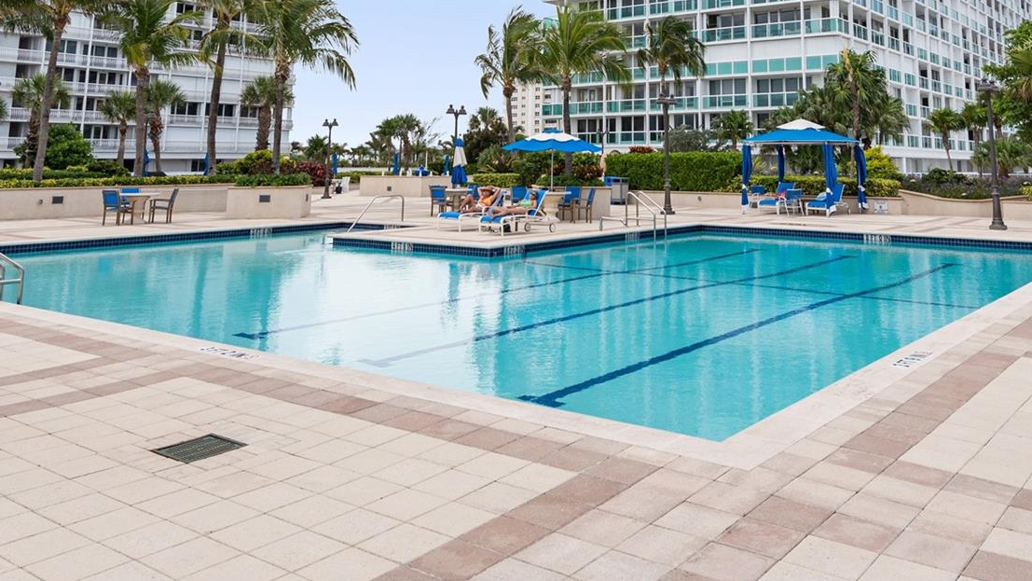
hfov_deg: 62.4
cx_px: 583
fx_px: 848
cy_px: -23
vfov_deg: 33.9
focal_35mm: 31
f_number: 8
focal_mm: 16
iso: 250
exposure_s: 1/640
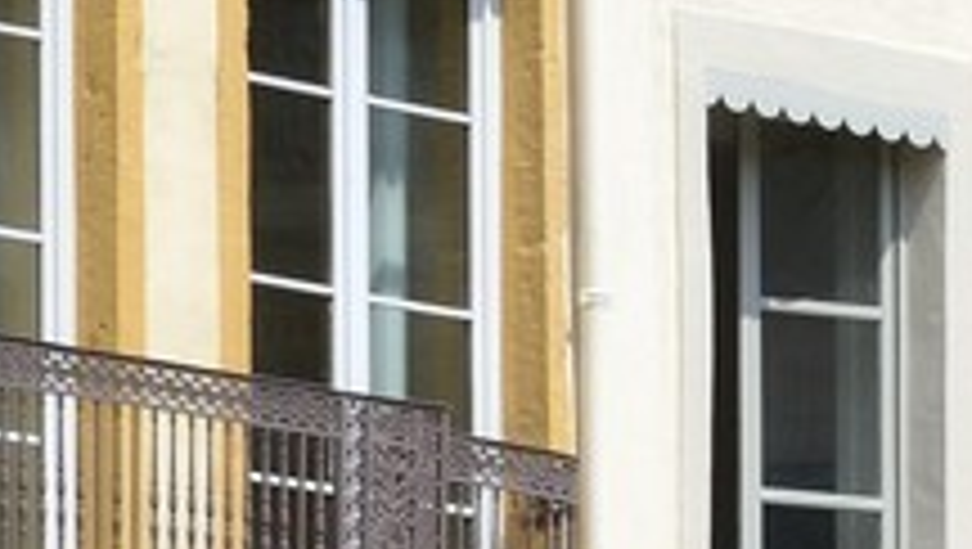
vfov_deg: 1.7
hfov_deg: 3.0
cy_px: 2002
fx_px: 17982
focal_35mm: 697
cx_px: 3447
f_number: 13
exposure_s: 1/250
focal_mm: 90
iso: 200
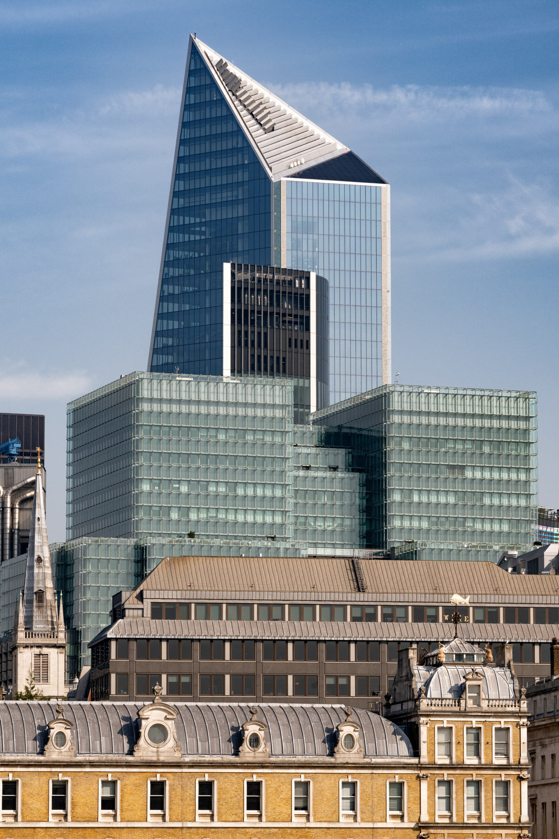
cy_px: 420
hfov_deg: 9.1
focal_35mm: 151
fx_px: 3517
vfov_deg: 13.6
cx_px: 280
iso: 160
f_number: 13
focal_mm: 151
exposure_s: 1/250
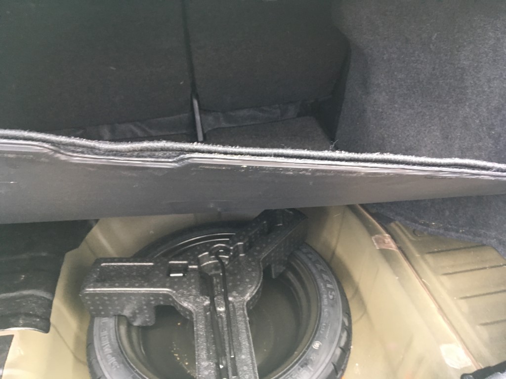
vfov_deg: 48.2
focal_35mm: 29
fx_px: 424
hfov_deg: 61.7
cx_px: 253
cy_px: 190
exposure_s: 1/30
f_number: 2.2
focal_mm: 4.15
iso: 100
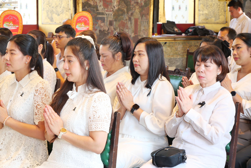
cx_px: 126
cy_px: 84
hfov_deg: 16.5
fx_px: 865
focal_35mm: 124
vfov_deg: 11.1
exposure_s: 1/4
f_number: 5.6
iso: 200
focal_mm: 60
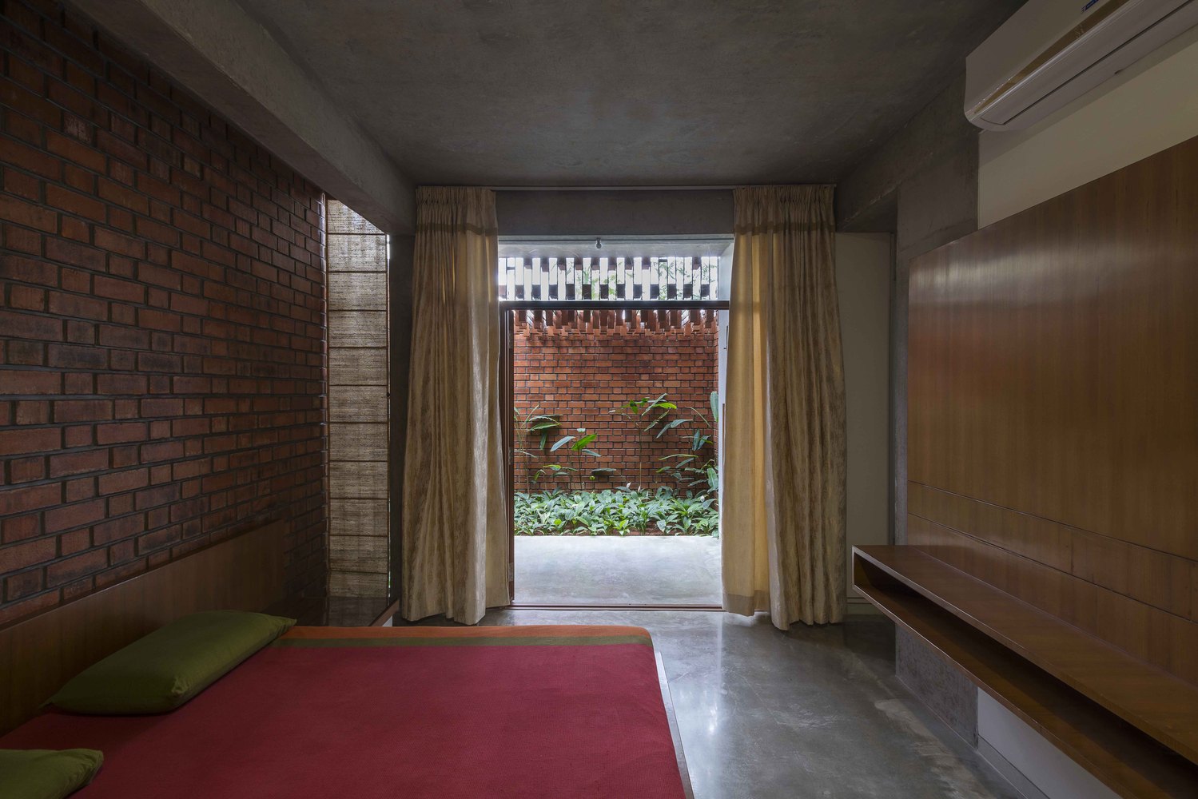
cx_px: 599
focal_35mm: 17
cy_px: 400
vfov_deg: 70.5
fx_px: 566
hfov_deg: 93.3
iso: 200
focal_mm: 17
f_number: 14
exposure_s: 2.5
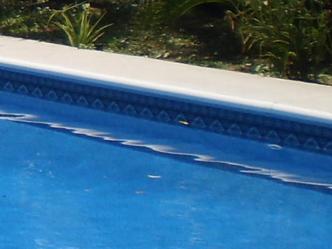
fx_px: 1707
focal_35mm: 178
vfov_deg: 8.2
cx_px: -463
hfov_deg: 9.8
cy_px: -96
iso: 64
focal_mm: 6.3
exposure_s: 1/800
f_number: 4.6
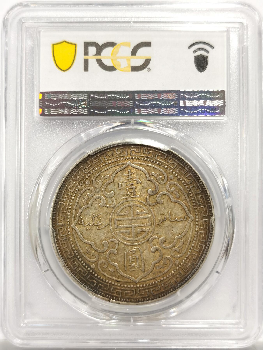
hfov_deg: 27.0
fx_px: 547
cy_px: 175
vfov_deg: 35.5
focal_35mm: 54
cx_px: 132
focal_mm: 5.56
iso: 125
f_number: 16
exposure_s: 1/100
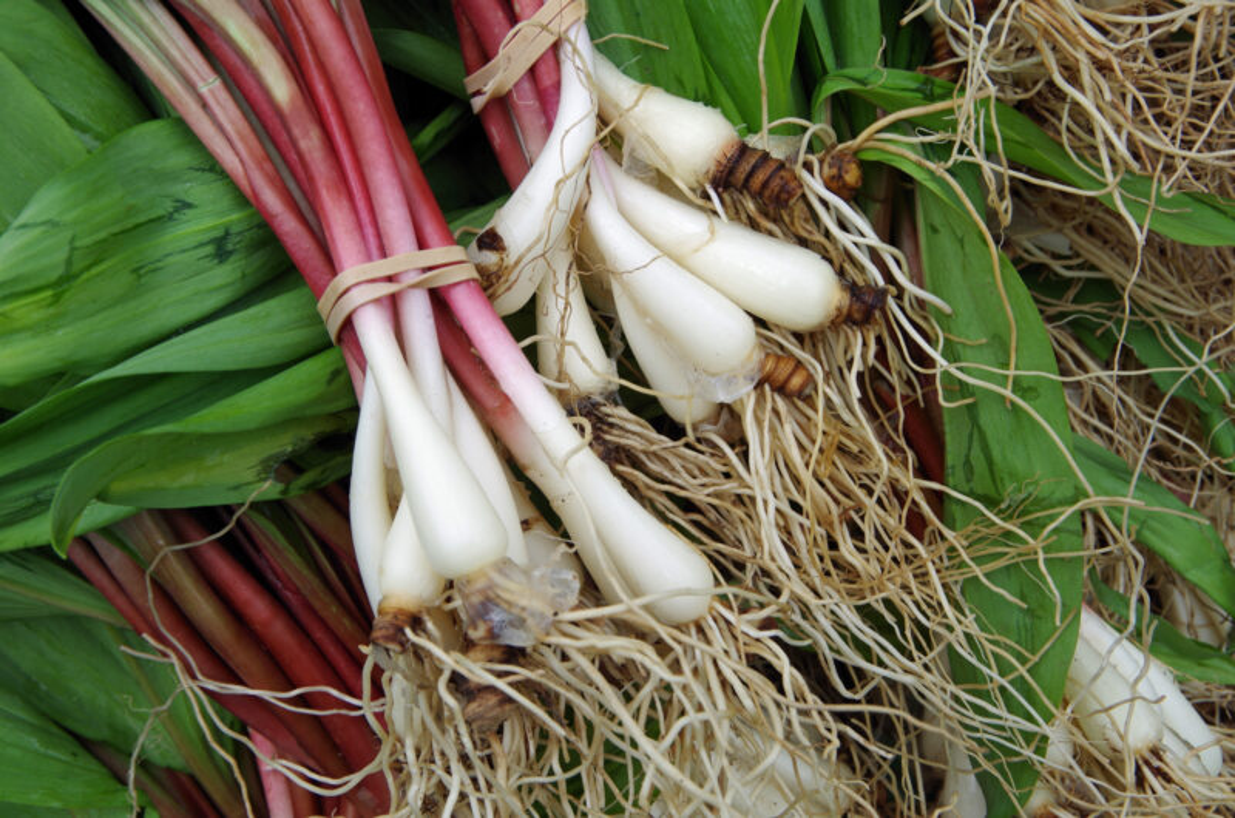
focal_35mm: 42
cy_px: 409
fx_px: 1438
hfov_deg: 46.5
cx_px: 618
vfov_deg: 31.8
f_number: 9
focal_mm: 28
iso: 100
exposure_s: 1/100
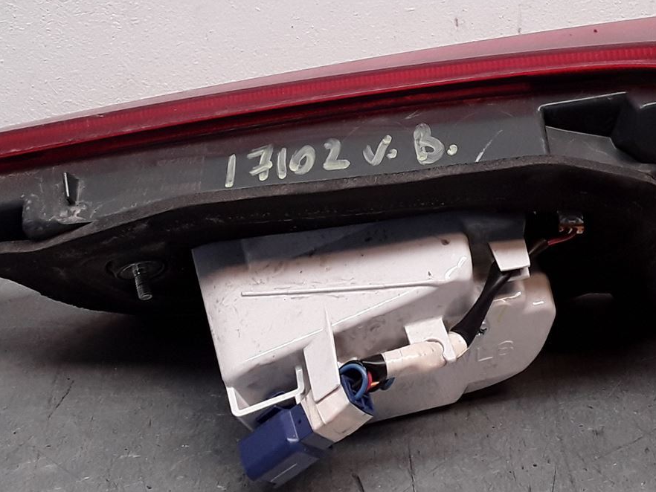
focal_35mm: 65
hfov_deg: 29.7
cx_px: 415
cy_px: 160
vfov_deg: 22.5
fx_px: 1232
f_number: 1.9
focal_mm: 2.91
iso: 100
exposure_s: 1/135
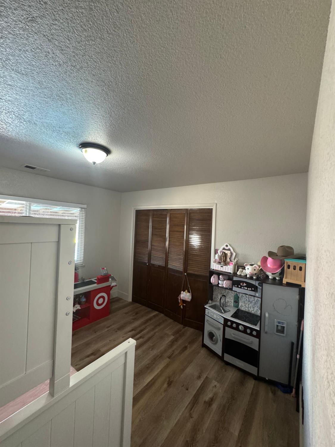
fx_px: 181
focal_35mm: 14
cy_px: 224
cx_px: 168
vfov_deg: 102.1
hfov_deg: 85.7
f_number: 2.2
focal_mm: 2.22
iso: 640
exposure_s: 1/60
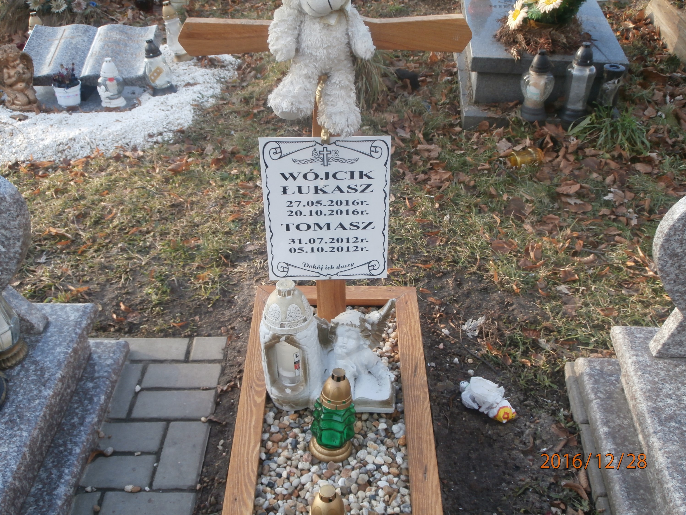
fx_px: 753
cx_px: 343
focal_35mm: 38
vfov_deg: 37.7
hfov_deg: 49.0
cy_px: 258
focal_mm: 6.67
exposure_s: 1/100
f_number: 3.9
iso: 100
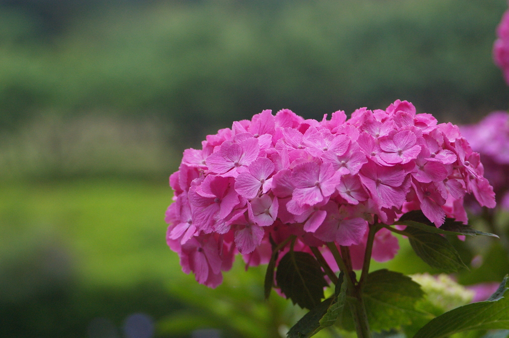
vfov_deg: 8.7
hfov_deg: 13.1
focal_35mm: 158
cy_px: 169
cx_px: 254
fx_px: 2224
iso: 800
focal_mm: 105
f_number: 5.6
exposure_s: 1/180
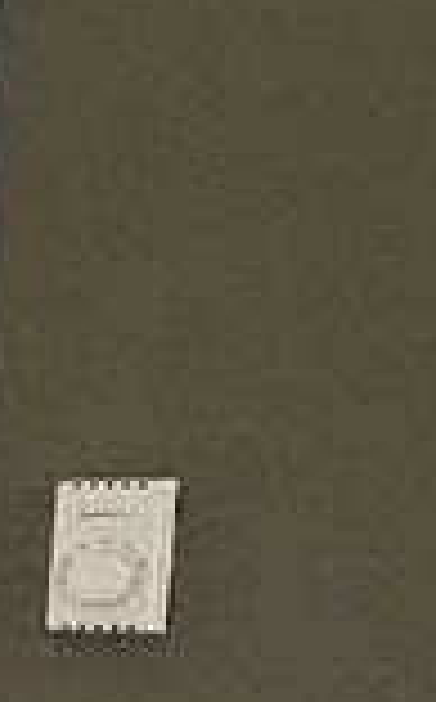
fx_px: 2614
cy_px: 891
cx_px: -1537
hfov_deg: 6.6
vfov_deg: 14.7
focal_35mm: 137
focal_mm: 2.22
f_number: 2.2
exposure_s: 1/120
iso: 100
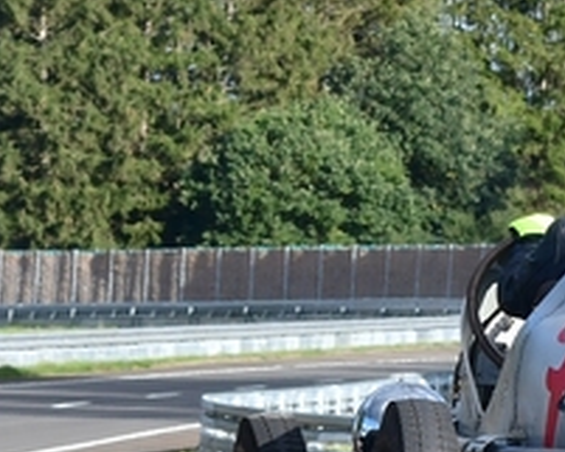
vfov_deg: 4.3
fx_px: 6040
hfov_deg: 5.3
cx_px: 734
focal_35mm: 361
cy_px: 390
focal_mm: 86
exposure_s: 1/400
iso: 400
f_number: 11
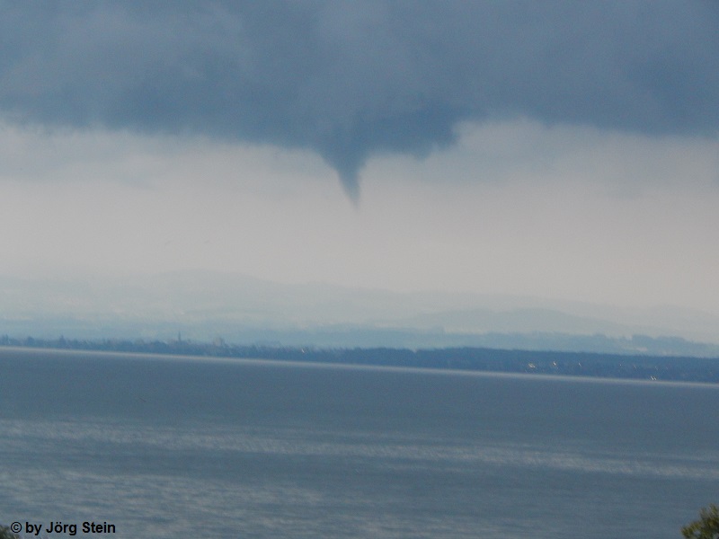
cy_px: 270
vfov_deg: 8.1
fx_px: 3822
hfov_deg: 10.7
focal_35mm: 184
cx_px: 360
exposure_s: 1/15
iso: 400
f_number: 5.3
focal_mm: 32.8
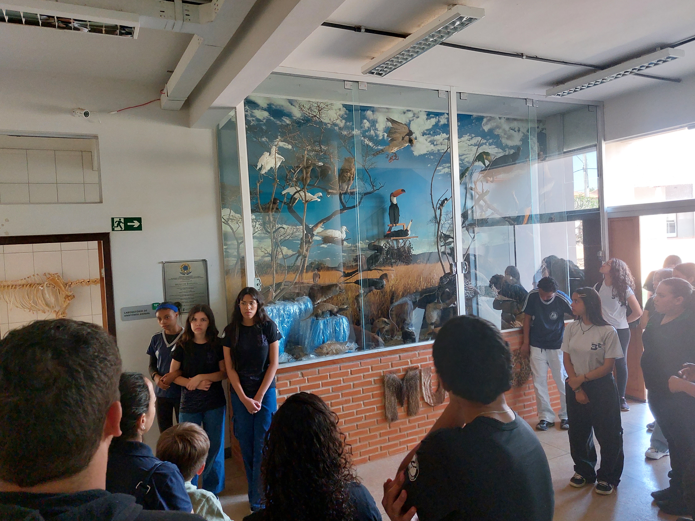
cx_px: 350
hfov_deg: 69.4
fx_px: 502
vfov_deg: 54.9
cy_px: 260
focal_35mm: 25
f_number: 1.8
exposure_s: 1/60
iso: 320
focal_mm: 5.23
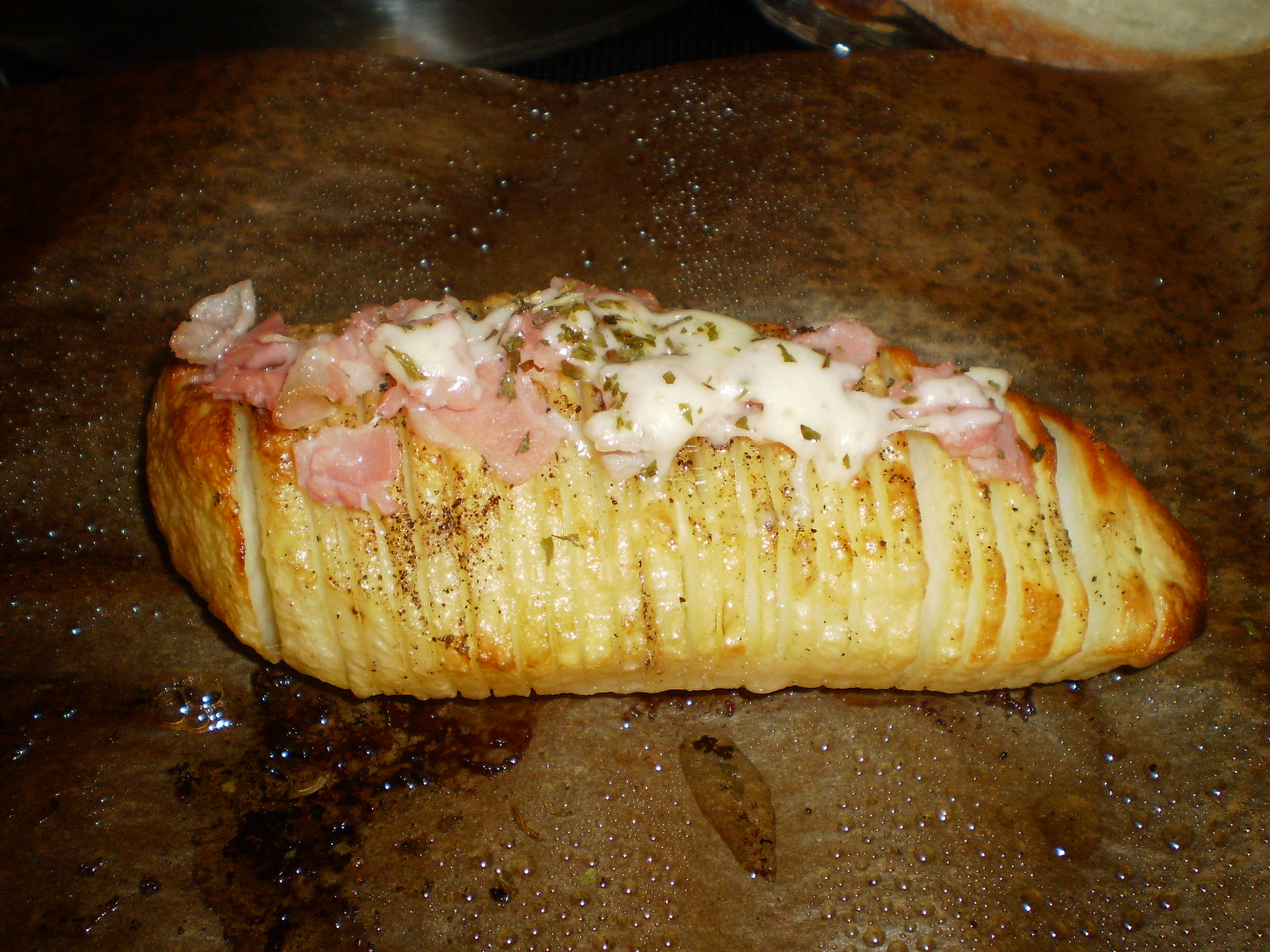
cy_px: 476
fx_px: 1321
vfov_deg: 39.7
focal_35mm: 36
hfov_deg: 51.4
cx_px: 635
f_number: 3.1
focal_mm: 6.3
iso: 125
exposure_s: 1/30
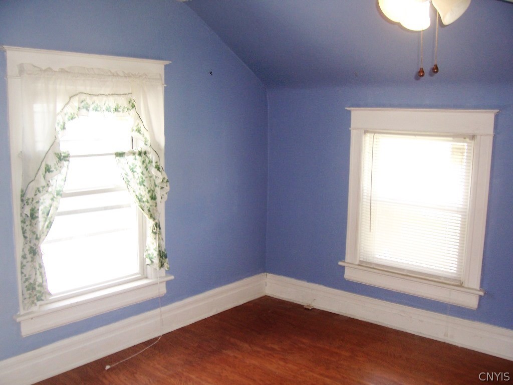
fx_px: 504
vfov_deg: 41.8
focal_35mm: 34
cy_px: 192
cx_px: 256
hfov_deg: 54.0
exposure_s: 1/90
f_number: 2.7
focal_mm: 5.6
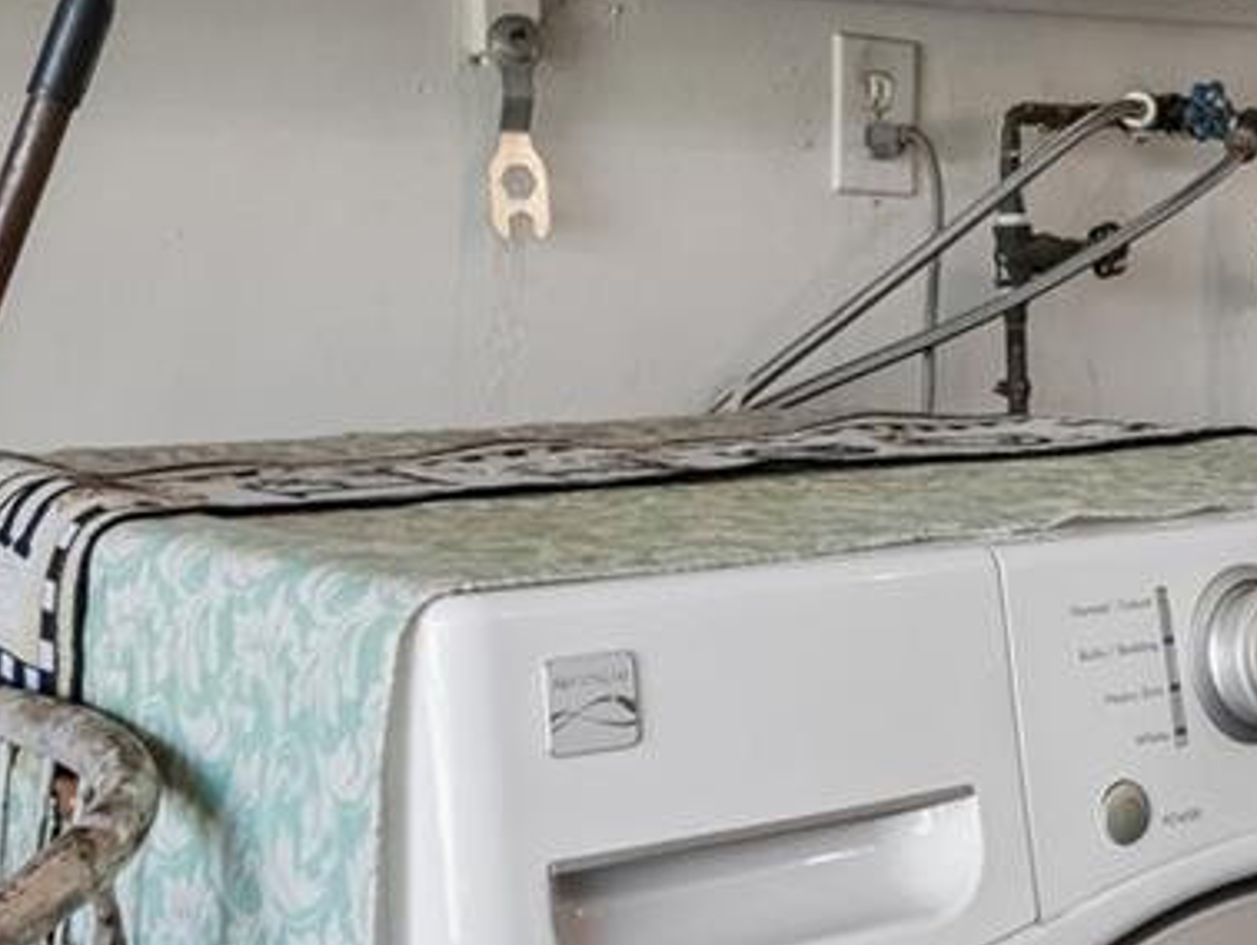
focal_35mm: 61
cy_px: 190
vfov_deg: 23.7
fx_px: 2216
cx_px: 1034
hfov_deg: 30.8
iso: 100
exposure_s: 1/5
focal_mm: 10
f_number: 7.1
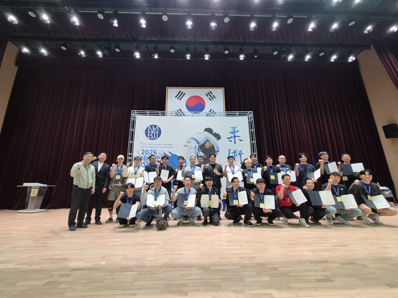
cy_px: 149
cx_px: 199
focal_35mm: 13
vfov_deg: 89.9
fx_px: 149
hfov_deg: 106.2
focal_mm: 2.2
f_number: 2.2
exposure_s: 1/54
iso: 125
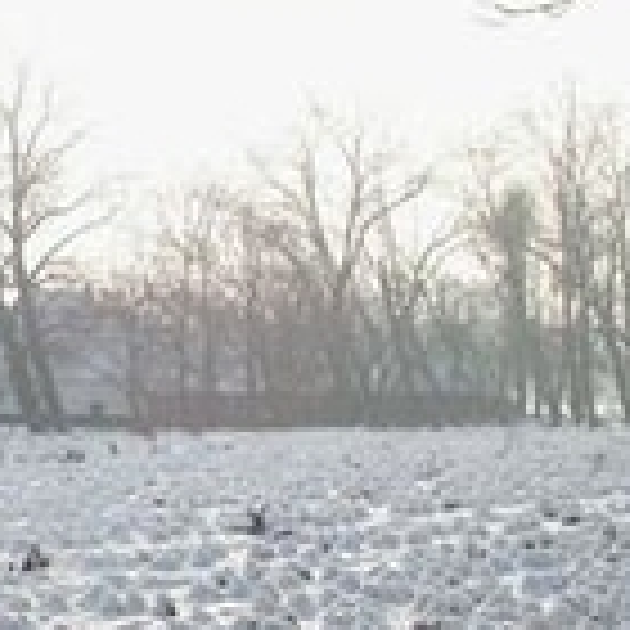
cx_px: -248
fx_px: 2491
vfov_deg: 14.4
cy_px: 418
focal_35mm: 121
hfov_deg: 13.7
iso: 80
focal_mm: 5.7
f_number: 8.8
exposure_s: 1/160
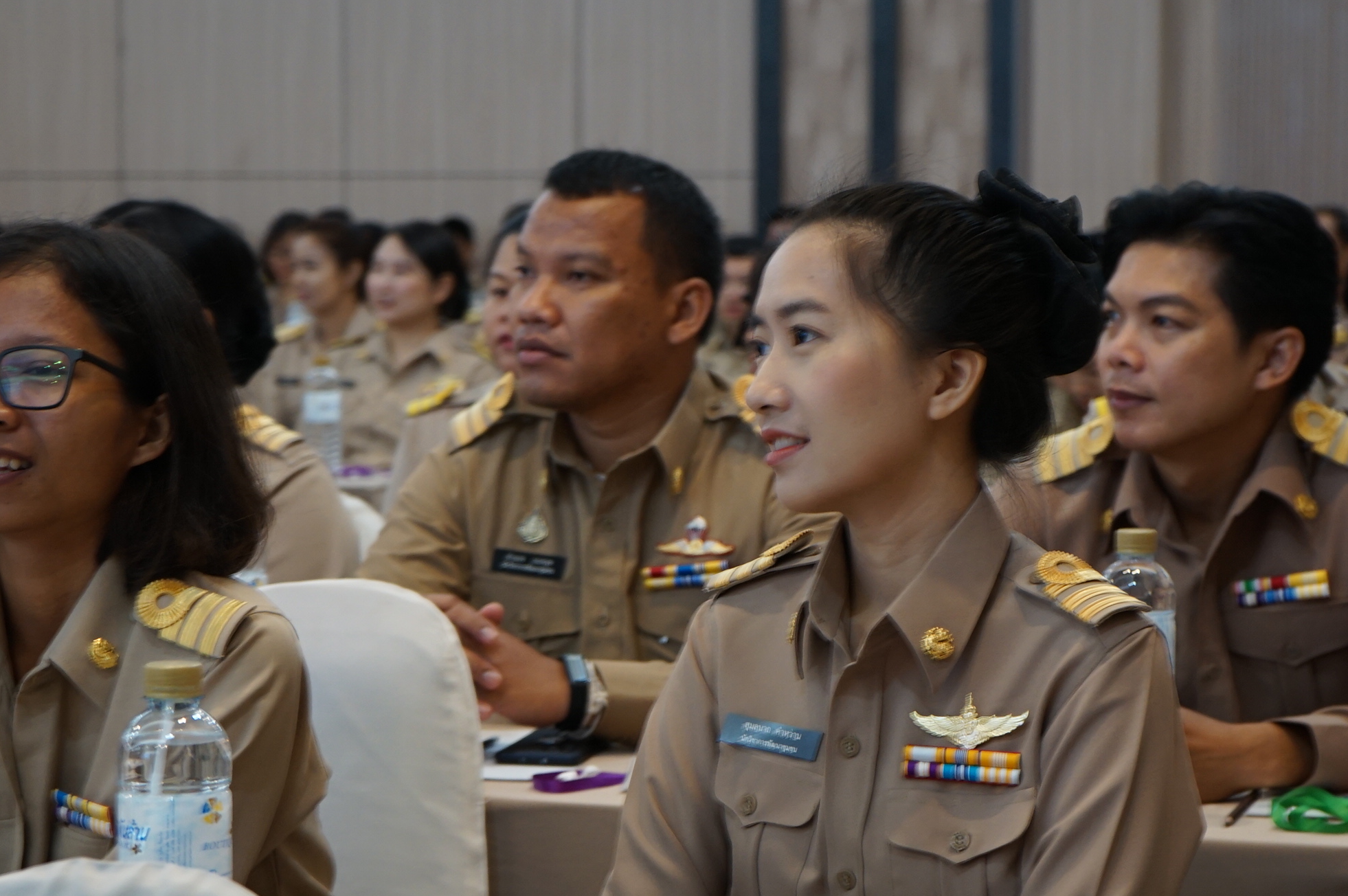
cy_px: 496
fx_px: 3441
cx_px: 730
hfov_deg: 22.2
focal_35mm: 92
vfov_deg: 14.8
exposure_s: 1/15
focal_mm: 60
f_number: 5
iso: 800
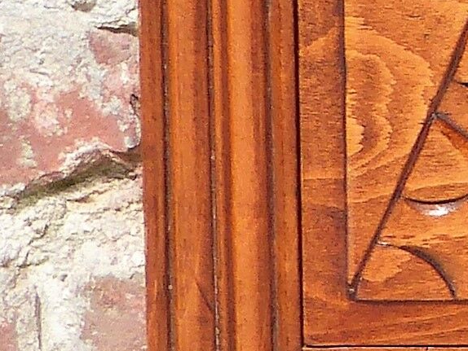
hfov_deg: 3.4
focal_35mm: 578
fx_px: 7818
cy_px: -265
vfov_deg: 2.6
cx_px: 1291
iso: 100
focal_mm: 14
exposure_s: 1/500
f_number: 4
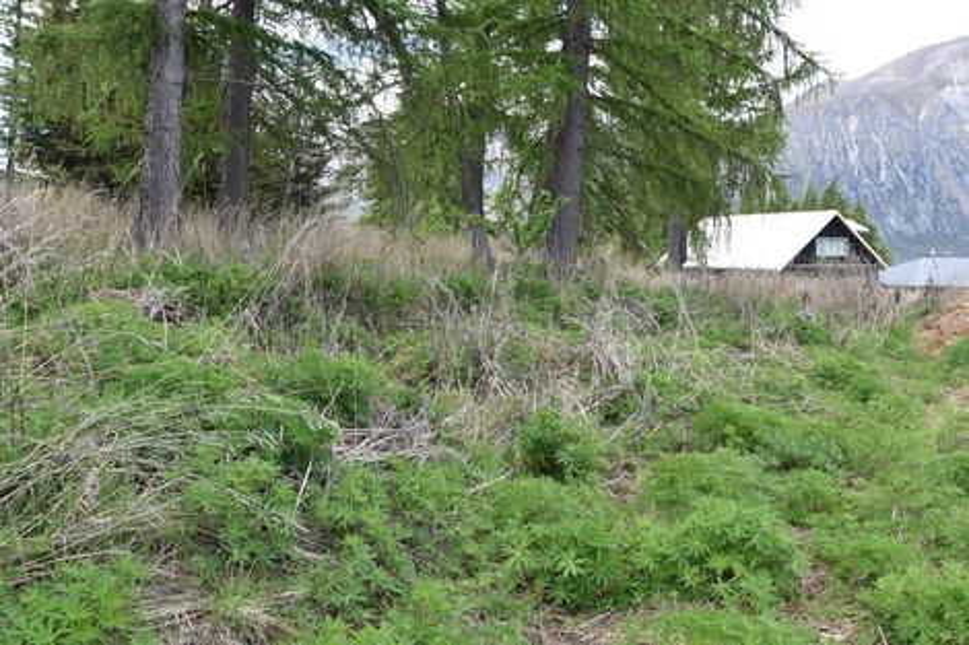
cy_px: 322
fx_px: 969
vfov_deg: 36.8
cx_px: 484
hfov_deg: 53.1
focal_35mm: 36
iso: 320
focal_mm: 24
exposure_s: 1/250
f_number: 8
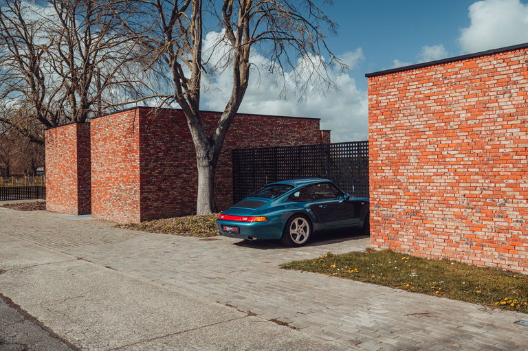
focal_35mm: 38
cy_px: 176
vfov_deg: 35.0
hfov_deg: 50.7
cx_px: 264
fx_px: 557
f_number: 5.6
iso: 100
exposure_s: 1/250
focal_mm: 38
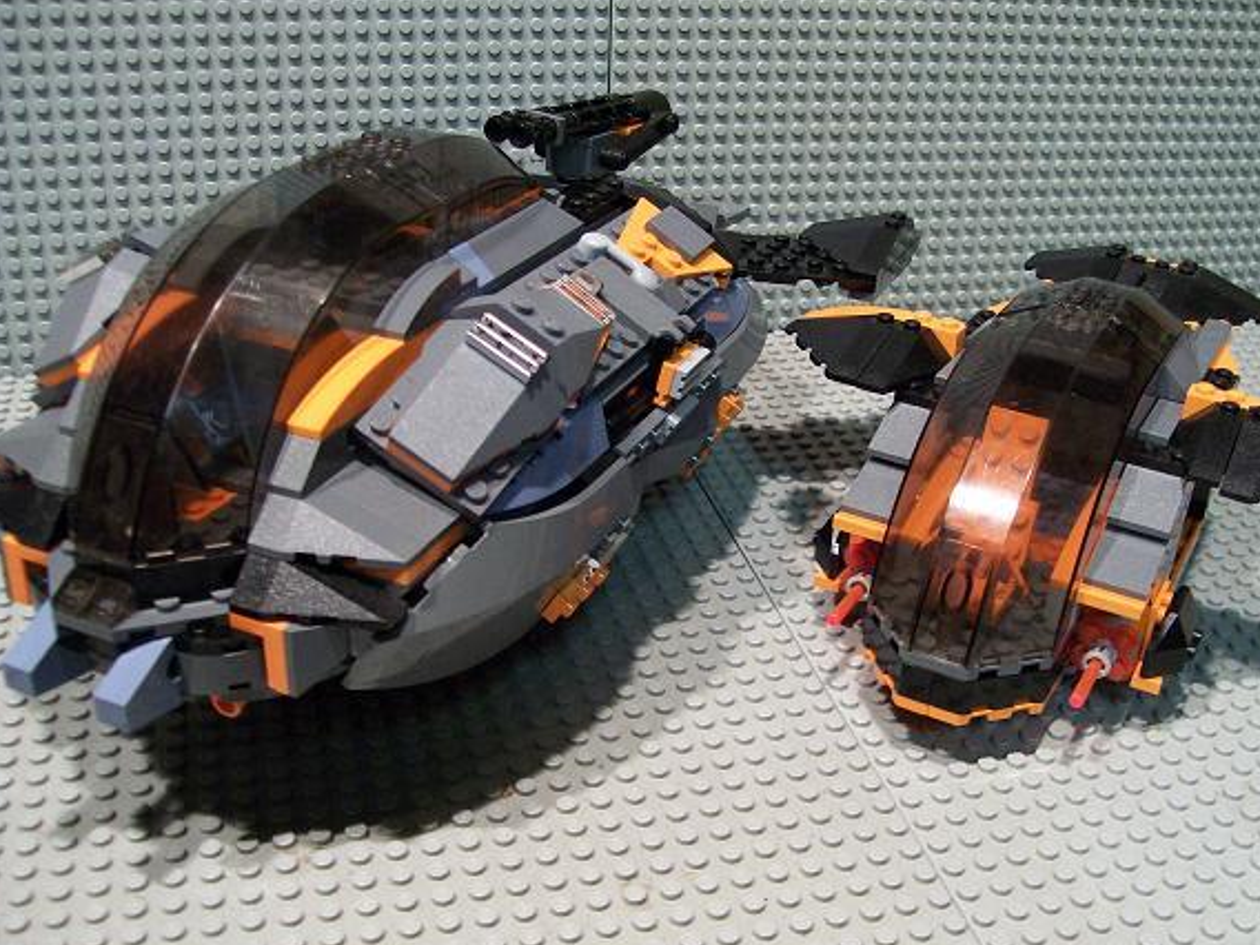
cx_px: 671
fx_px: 1420
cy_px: 505
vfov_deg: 36.8
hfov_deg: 47.8
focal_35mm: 39
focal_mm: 6
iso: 160
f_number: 2.7
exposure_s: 1/22
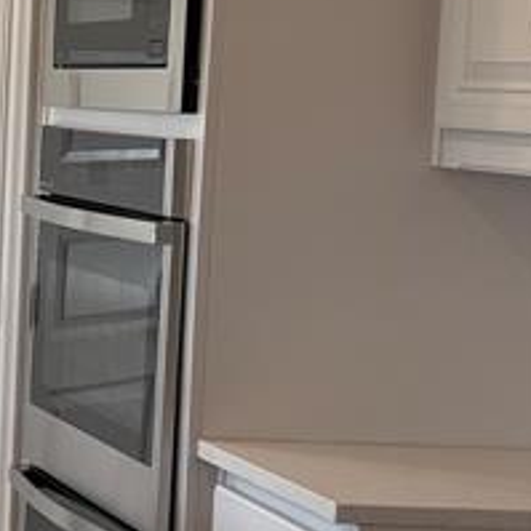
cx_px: -819
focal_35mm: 118
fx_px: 2048
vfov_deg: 14.8
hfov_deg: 11.6
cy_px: 213
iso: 32
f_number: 1.6
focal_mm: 5.96
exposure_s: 1/138
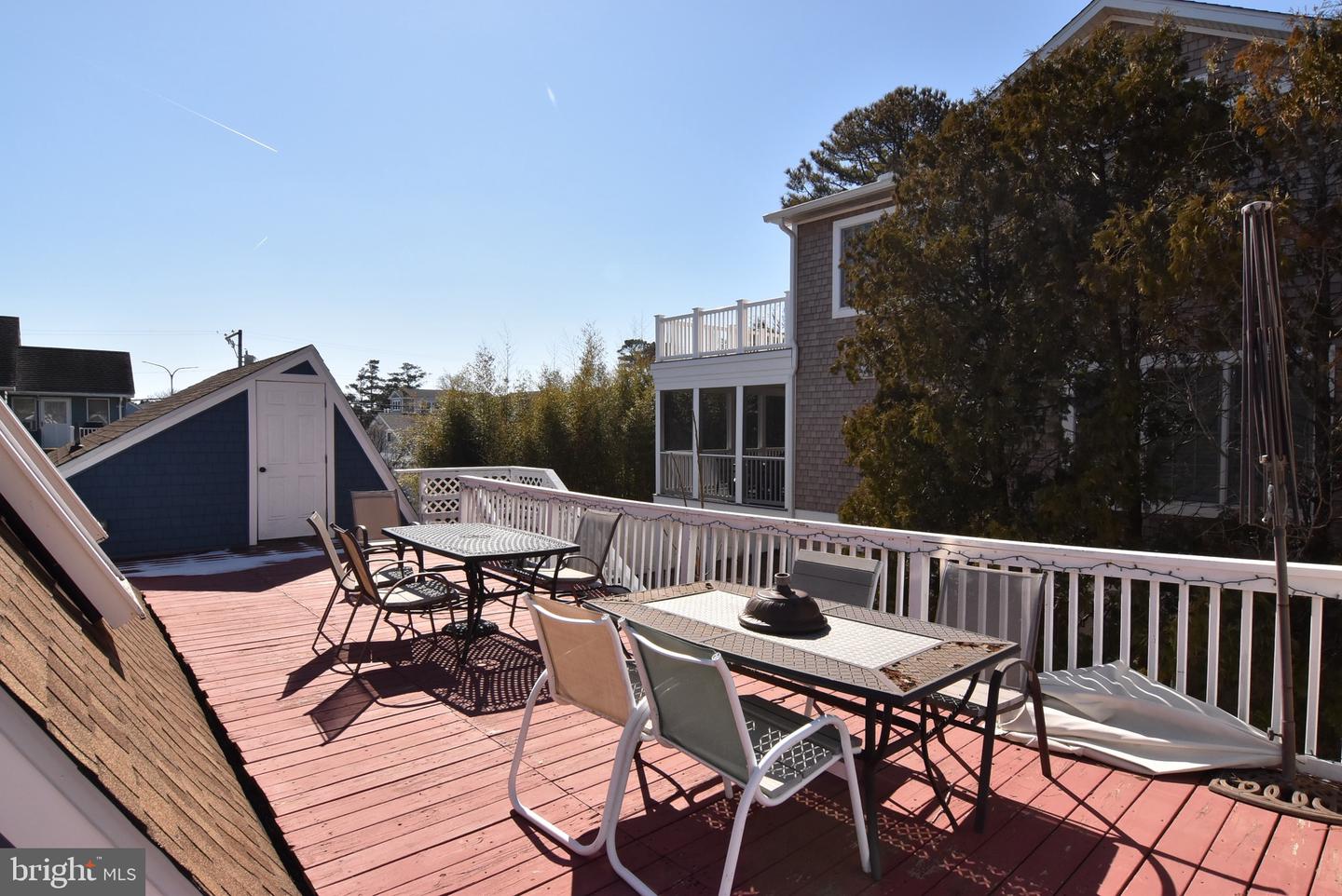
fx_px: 671
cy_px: 448
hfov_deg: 90.0
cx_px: 671
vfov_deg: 67.5
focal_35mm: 18
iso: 800
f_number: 16
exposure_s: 1/1000
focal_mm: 12
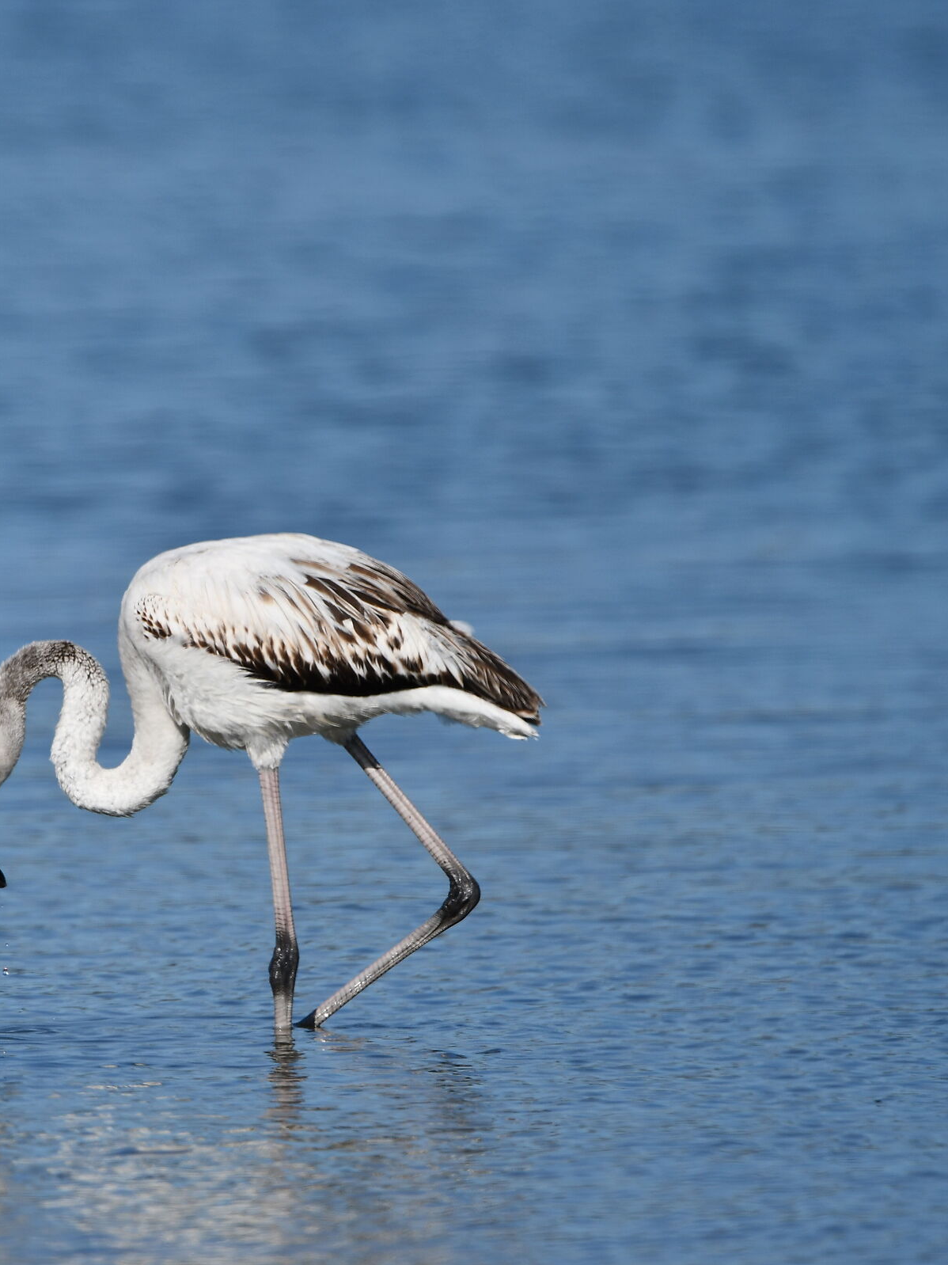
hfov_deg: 1.1
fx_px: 47482
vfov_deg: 1.5
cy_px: 632
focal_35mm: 1300
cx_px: 48
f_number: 6.3
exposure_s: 1/1250
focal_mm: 600
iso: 100
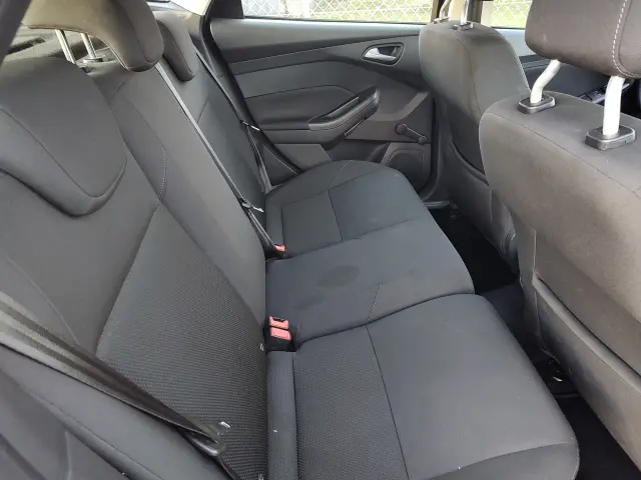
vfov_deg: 58.9
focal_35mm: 23
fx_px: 426
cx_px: 320
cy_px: 240
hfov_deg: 73.9
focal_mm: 5.56
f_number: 1.8
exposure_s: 1/25
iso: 856
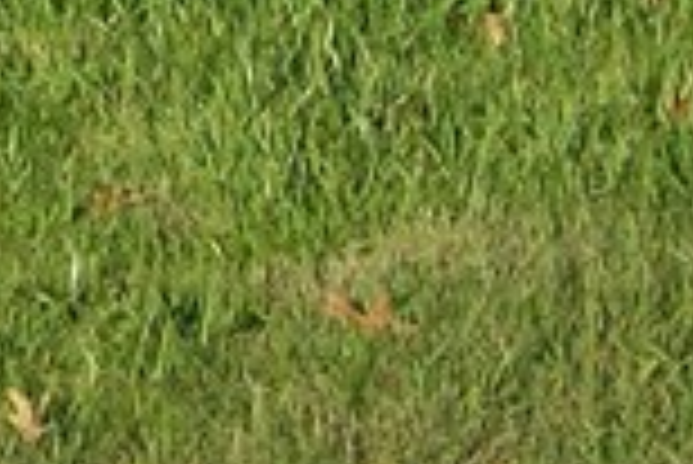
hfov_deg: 7.9
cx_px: -734
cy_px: -842
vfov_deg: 5.3
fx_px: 4778
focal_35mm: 248
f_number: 4.8
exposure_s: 1/589
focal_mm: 6
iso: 80
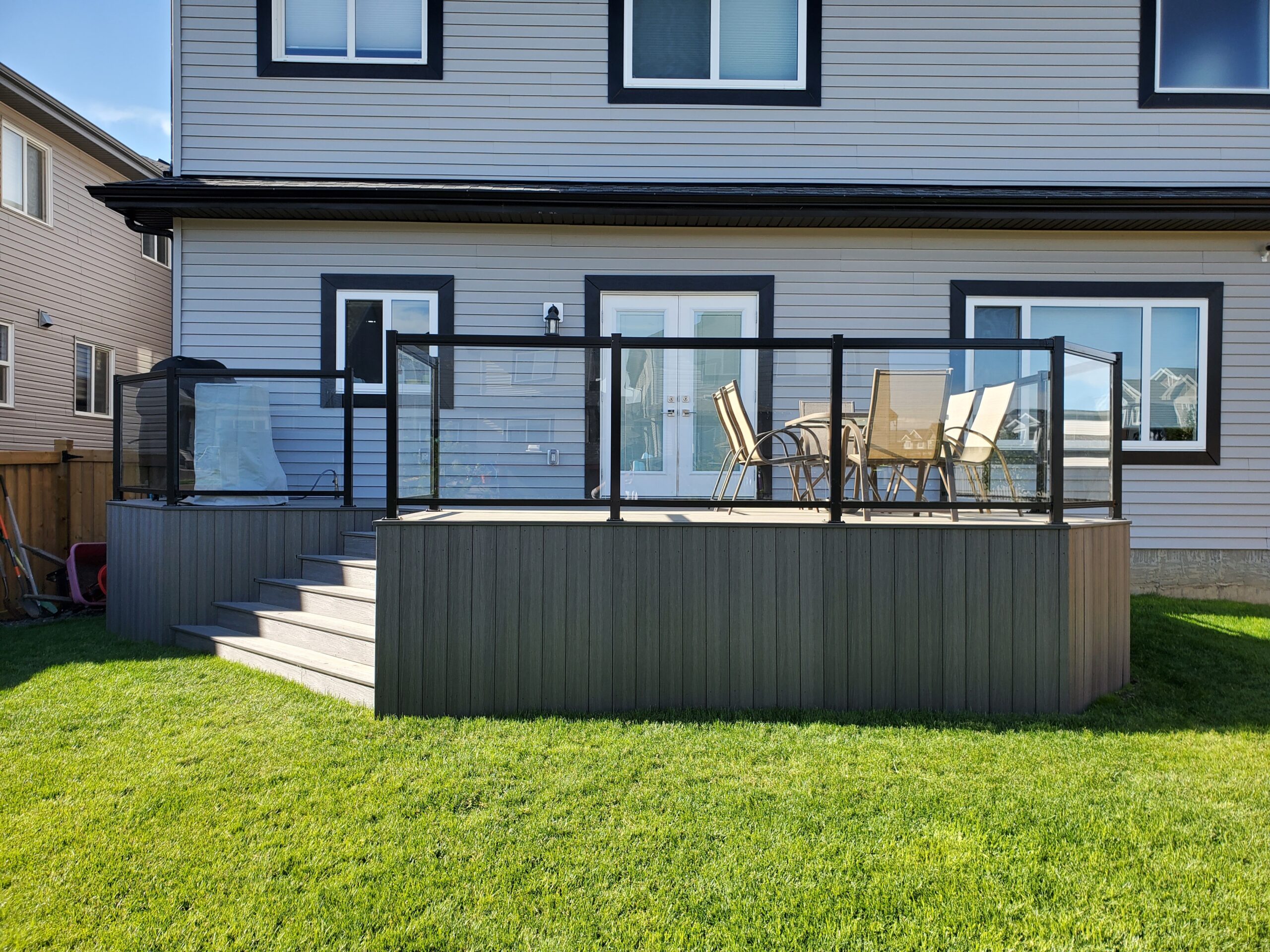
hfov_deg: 67.3
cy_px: 476
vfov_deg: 53.1
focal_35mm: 26
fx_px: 954
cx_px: 635
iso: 50
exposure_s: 1/520
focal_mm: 4.3
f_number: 2.4
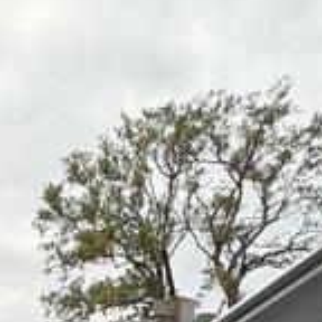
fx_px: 810
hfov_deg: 20.8
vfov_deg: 15.9
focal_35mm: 77
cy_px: 698
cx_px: -76
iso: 40
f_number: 2.2
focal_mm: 2.22
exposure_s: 1/99
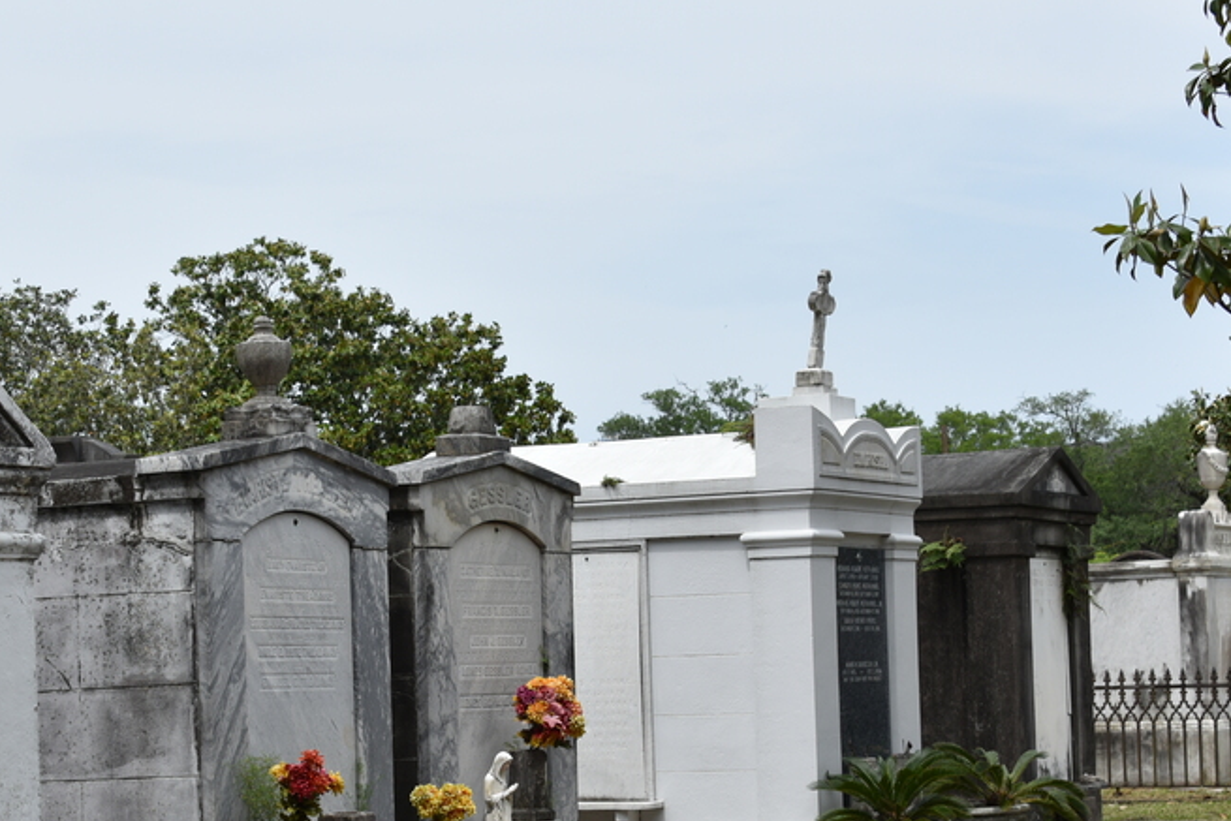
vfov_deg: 15.5
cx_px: 506
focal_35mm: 88
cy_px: 643
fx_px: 3010
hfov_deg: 23.1
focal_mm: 45
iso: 100
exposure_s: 1/250
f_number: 8
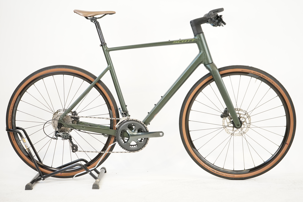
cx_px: 152
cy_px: 101
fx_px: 513
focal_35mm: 61
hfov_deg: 32.9
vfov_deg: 22.3
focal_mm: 61
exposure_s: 1/200
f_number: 5.6
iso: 3200
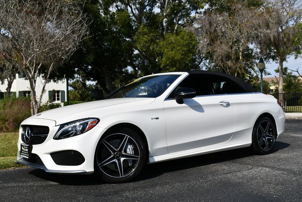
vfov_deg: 30.6
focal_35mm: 44
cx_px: 151
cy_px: 101
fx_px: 369
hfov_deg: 44.5
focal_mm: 22
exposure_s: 1/400
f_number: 10
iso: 100
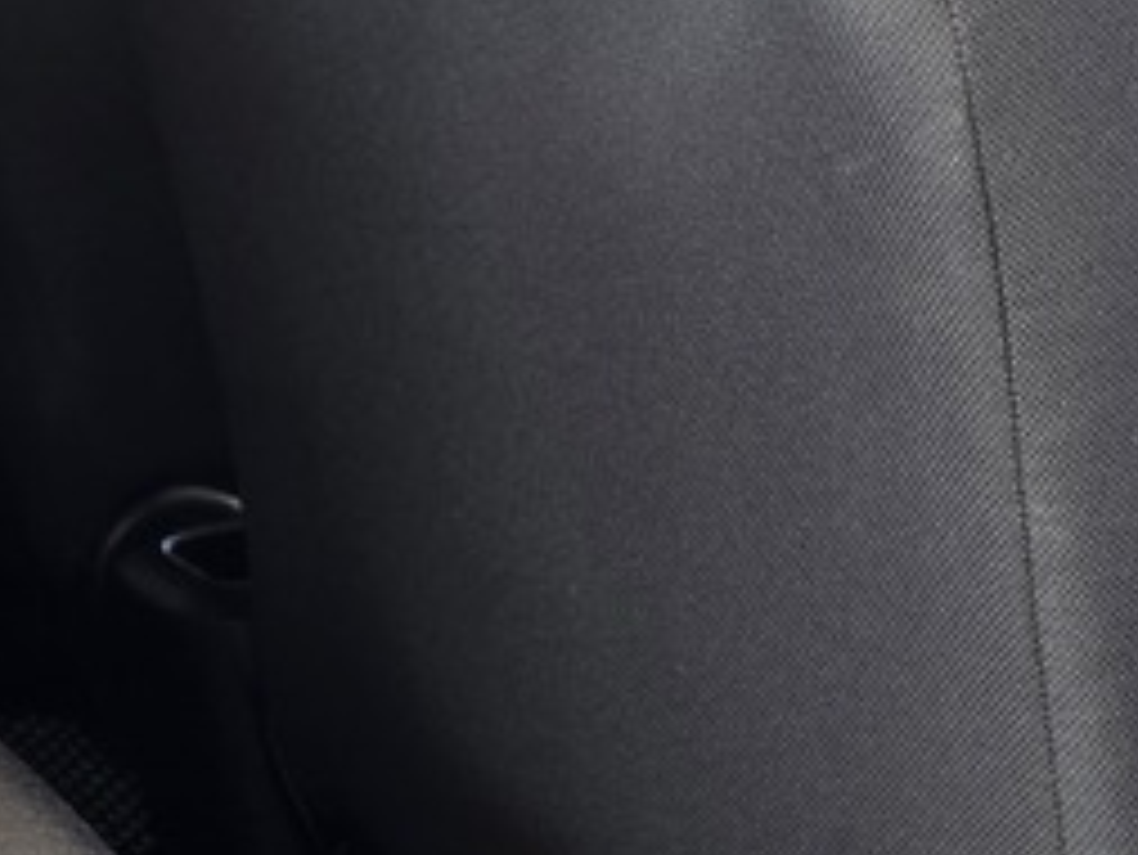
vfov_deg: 15.8
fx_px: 3059
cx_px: -108
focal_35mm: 93
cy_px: 122
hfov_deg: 20.1
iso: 200
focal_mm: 6.25
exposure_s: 1/100
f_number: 1.7
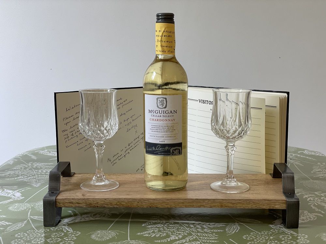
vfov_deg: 28.0
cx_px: 163
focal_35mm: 52
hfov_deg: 36.8
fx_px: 490
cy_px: 122
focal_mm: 6
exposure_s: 1/100
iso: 80
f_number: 2
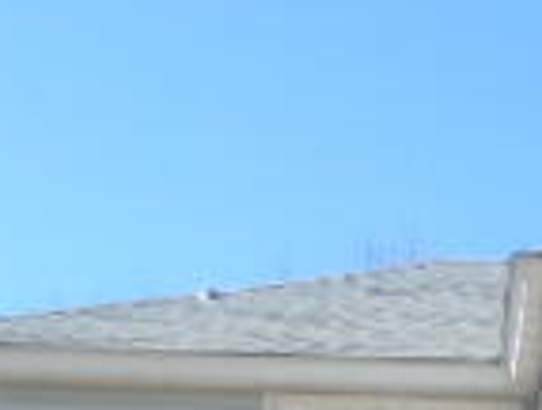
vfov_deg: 12.3
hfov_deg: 16.4
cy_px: 604
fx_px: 1821
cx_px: 618
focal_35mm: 116
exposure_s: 1/640
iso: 100
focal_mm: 4.6
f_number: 3.2
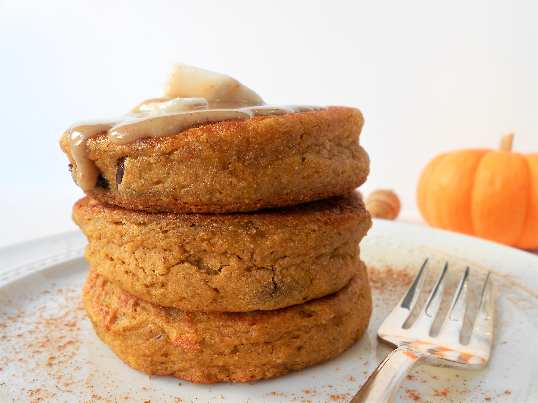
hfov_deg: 67.3
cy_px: 202
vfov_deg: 53.1
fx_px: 404
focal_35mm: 26
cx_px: 269
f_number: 3.5
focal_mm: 4.6
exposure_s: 1/30
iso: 125
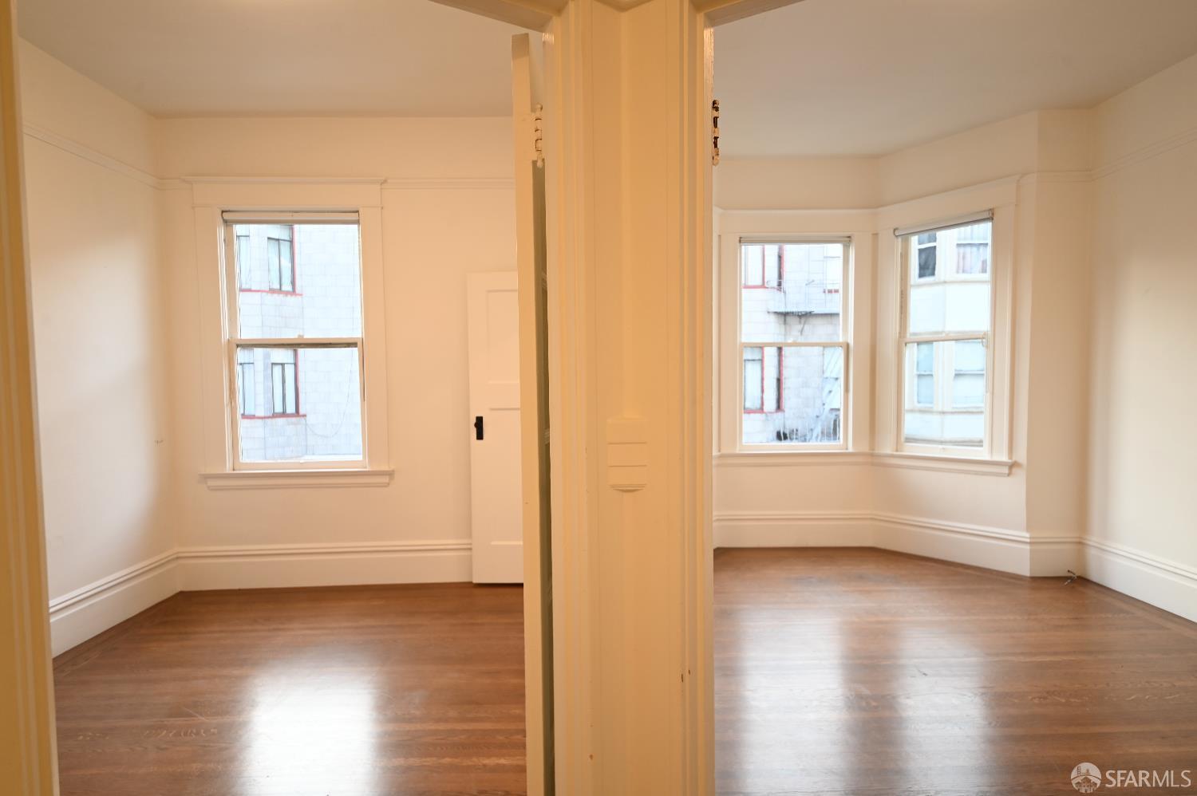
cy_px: 398
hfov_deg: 81.2
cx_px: 598
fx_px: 698
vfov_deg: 59.4
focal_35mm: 21
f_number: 5.6
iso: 400
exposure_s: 1/20
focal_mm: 21
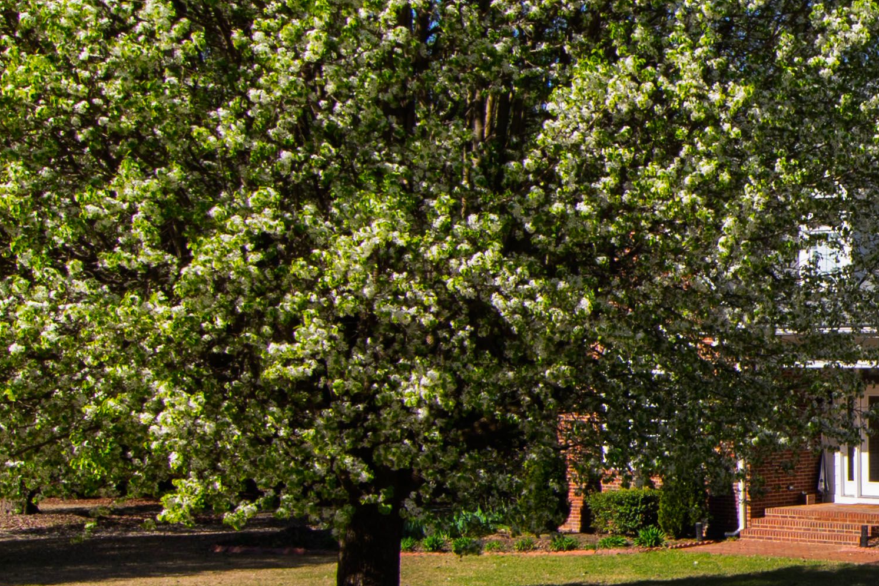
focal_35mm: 71
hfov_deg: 22.8
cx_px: 1341
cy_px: 297
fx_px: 1729
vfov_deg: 19.2
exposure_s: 1/160
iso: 100
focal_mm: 13
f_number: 8
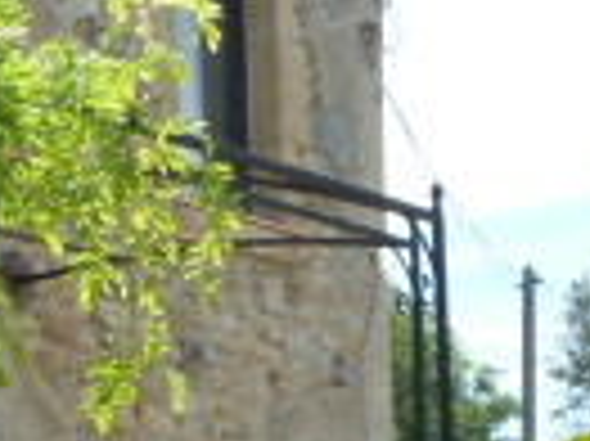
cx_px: -356
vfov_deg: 11.9
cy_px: 531
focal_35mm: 122
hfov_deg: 14.8
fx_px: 2077
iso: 80
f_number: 4
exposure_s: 1/320
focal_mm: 4.1
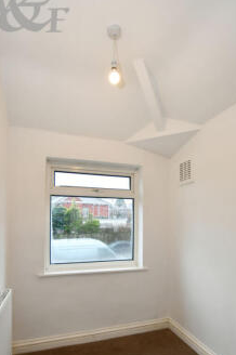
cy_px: 217
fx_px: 197
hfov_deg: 61.8
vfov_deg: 82.8
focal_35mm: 20
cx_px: 120
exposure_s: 1/60
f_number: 4
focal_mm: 10
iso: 200
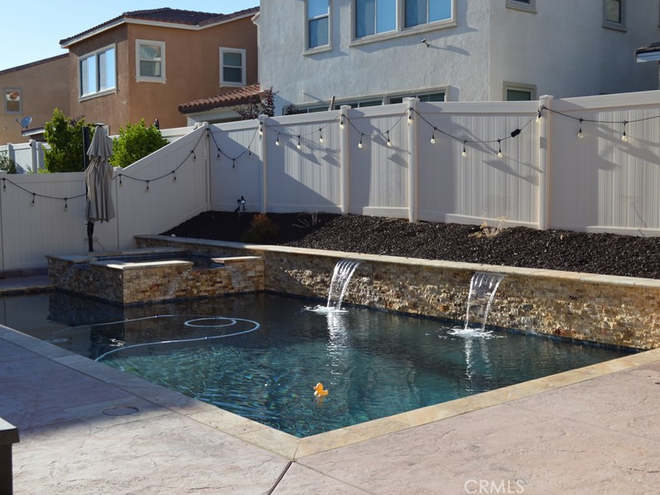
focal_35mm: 43
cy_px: 246
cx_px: 309
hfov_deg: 43.8
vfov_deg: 33.6
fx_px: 820
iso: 100
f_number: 7.1
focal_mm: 26
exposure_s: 1/200
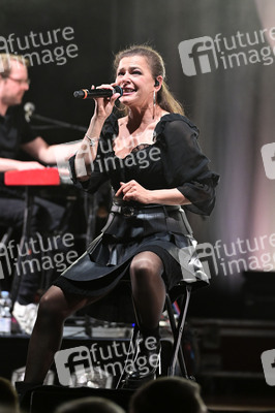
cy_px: 206
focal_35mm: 200
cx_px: 138
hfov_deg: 6.9
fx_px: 2295
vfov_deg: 10.3
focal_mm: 200
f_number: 3.5
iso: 3200
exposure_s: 1/500
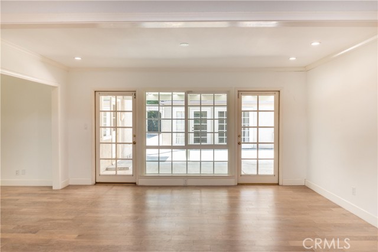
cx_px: 189
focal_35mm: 26
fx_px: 273
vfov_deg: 49.6
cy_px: 126
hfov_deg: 69.4
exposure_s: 1/60
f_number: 8
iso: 640
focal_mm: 26
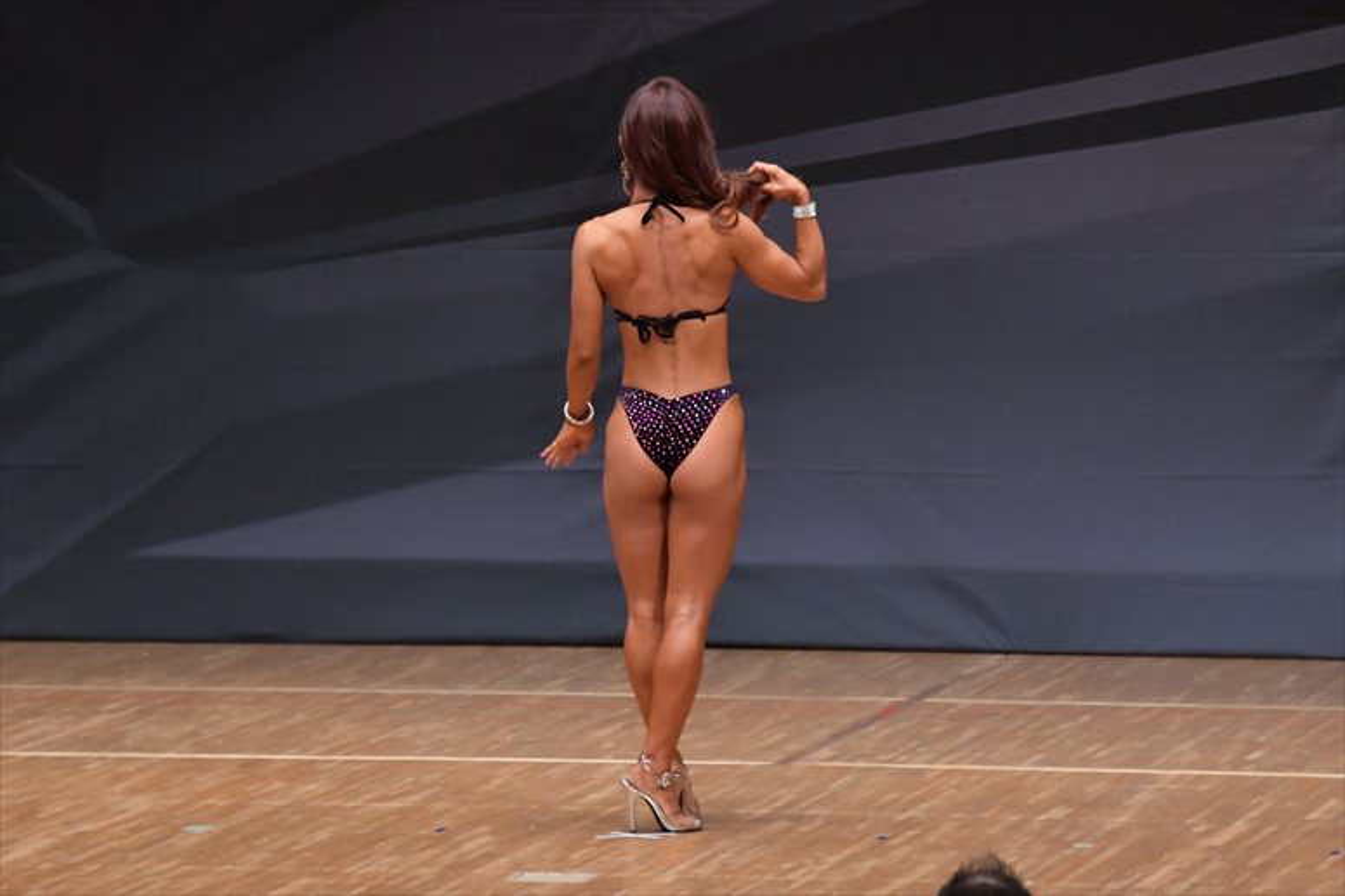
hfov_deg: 7.2
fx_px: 10643
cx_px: 672
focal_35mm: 285
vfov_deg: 4.8
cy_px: 448
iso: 6400
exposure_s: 1/400
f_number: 5.6
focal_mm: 190
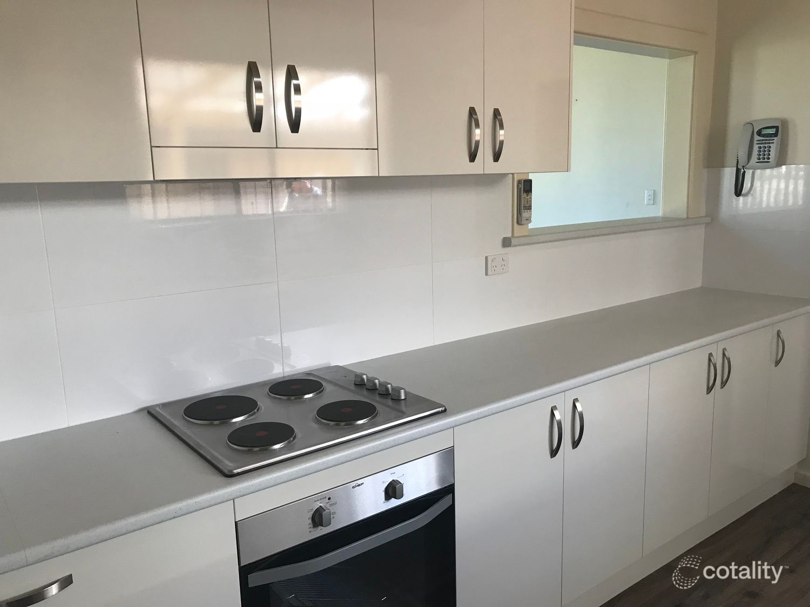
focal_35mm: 28
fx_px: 655
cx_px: 405
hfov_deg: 63.4
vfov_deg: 49.7
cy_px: 304
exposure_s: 1/33
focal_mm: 3.99
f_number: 1.8
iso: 25
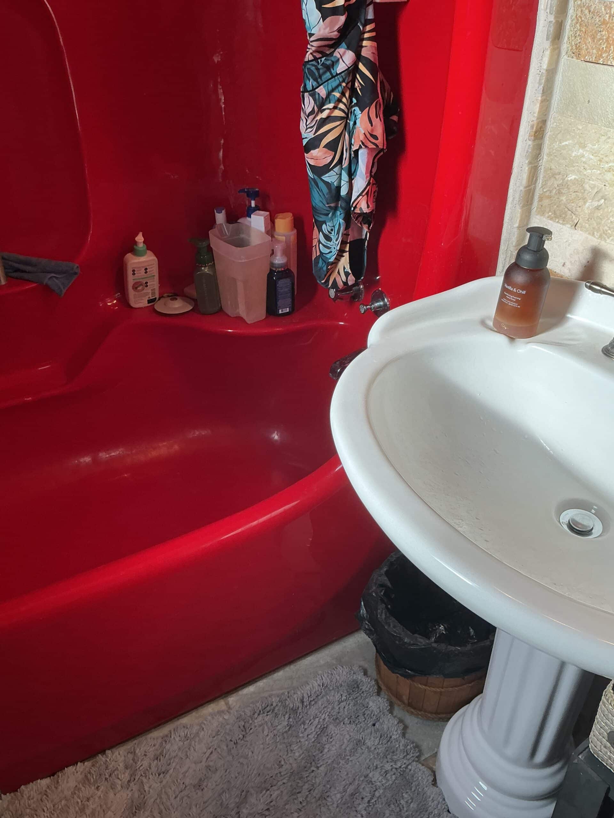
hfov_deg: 48.2
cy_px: 409
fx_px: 686
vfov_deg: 61.7
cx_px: 307
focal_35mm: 29
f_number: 1.8
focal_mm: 3
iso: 20
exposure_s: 1/120
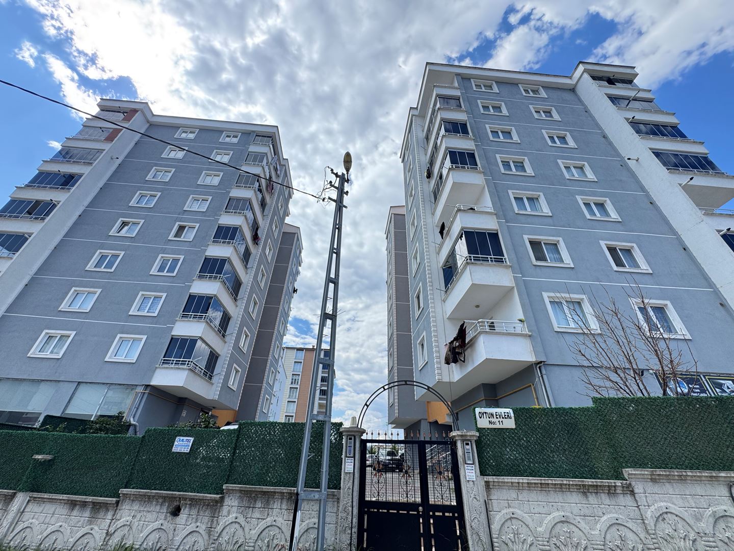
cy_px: 276
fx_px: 297
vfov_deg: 85.7
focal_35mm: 14
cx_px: 367
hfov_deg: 102.1
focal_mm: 2.22
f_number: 2.2
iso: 40
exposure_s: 1/565
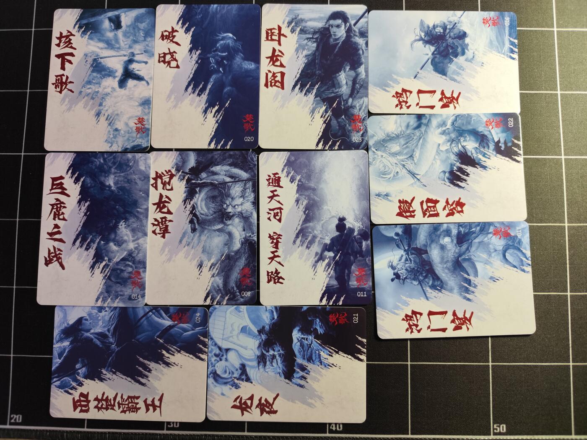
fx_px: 390
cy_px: 220
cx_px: 294
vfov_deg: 58.9
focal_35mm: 23
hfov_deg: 73.9
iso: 500
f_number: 1.65
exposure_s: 1/50
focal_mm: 6.14
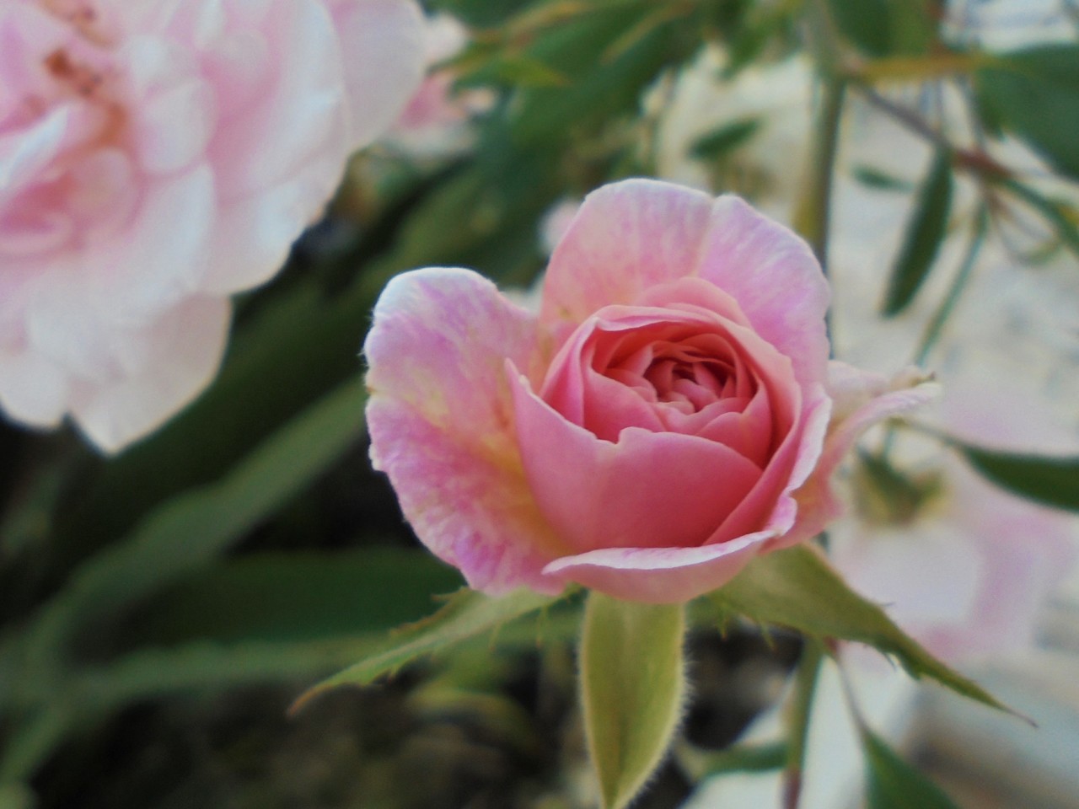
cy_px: 404
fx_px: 810
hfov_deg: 67.3
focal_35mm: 26
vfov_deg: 53.1
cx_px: 540
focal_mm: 4.6
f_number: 3.5
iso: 100
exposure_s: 1/60
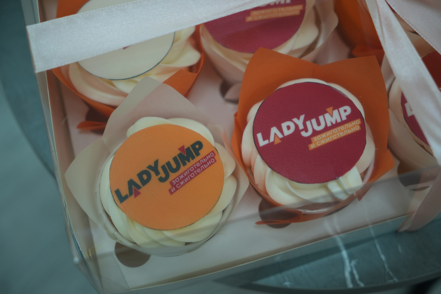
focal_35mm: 59
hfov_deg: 33.9
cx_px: 220
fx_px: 723
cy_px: 147
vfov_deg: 23.0
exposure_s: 1/160
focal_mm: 59
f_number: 4
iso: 500
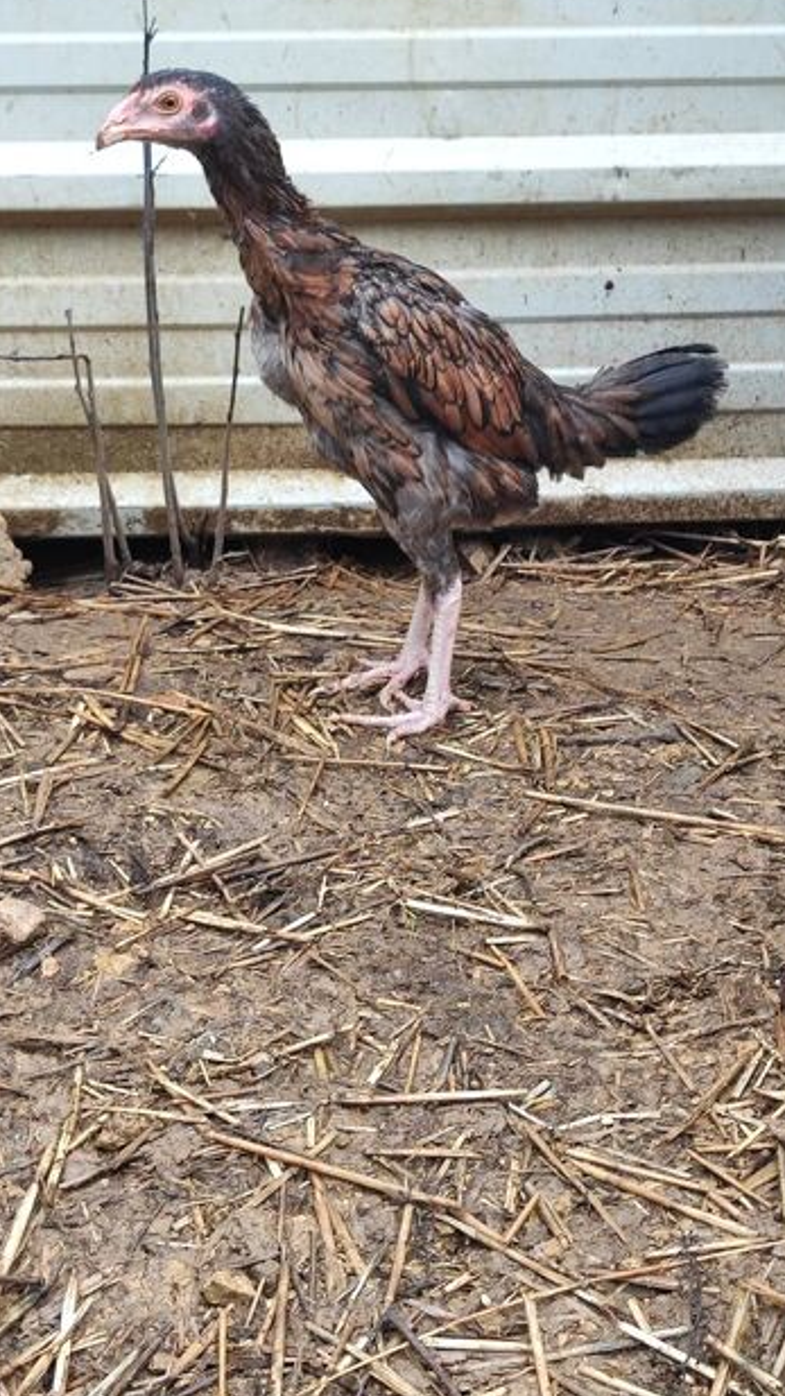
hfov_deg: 43.8
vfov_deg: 71.9
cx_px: 267
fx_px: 962
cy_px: 690
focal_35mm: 26
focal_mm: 5.59
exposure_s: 1/100
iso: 142
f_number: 1.88
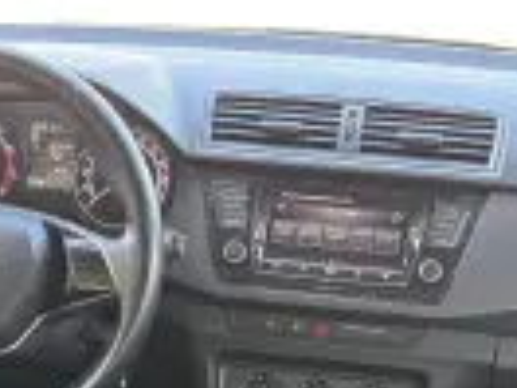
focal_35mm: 71
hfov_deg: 27.3
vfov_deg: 19.3
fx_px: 1060
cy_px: 490
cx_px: 188
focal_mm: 5.96
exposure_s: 1/60
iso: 250
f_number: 1.6
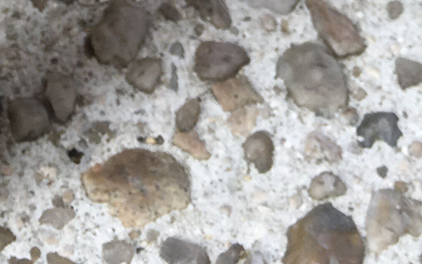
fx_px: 1415
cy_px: -570
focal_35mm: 123
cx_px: 96
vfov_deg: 8.6
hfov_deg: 16.9
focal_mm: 4.15
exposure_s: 1/273
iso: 25
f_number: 2.2
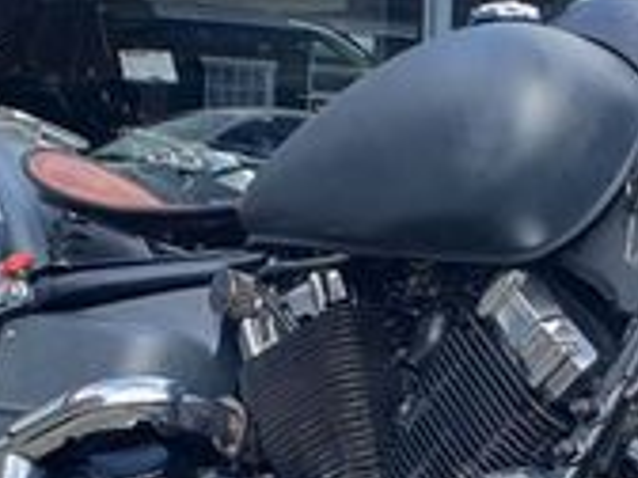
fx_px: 1825
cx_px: 532
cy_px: 421
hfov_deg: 19.6
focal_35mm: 99
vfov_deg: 14.8
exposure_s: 1/610
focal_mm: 4.32
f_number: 2.4
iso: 50
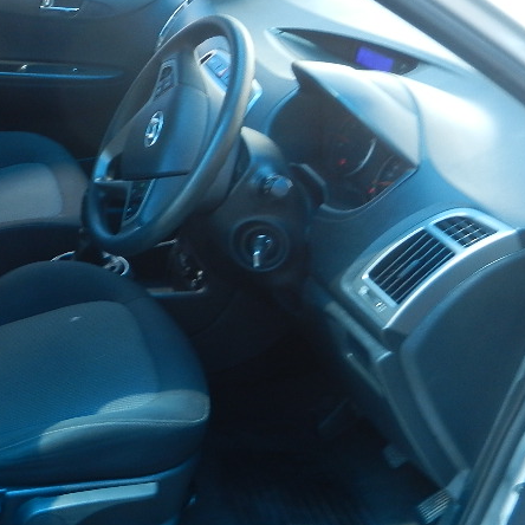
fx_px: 875
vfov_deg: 33.4
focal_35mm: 51
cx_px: 39
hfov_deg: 31.6
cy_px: 231
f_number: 3.5
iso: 160
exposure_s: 1/40
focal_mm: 4.5
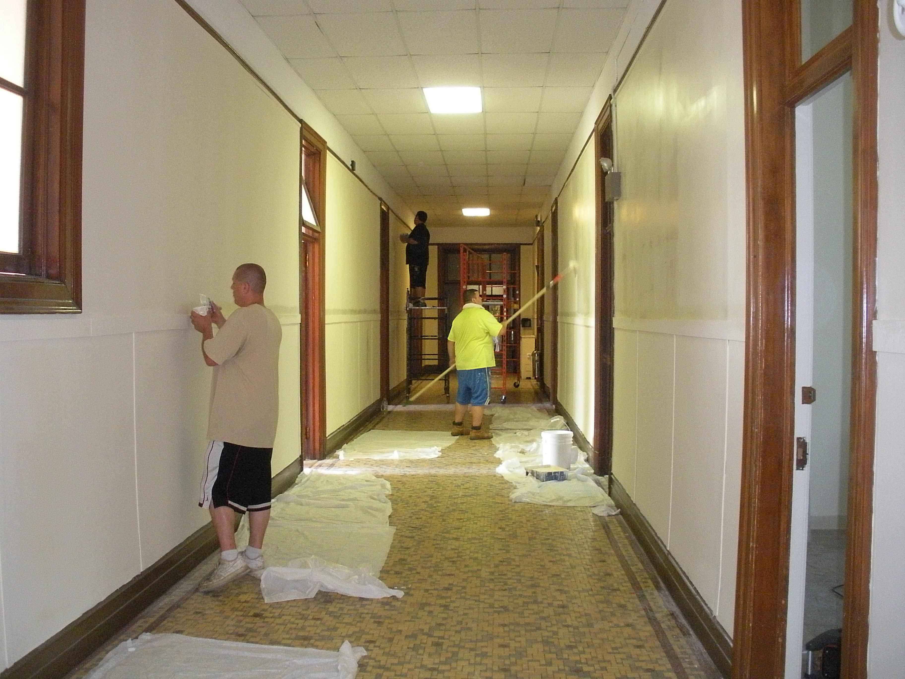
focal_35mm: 36
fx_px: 941
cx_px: 452
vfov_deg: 39.7
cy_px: 340
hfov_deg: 51.4
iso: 482
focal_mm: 6.3
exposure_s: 1/25
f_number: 3.5
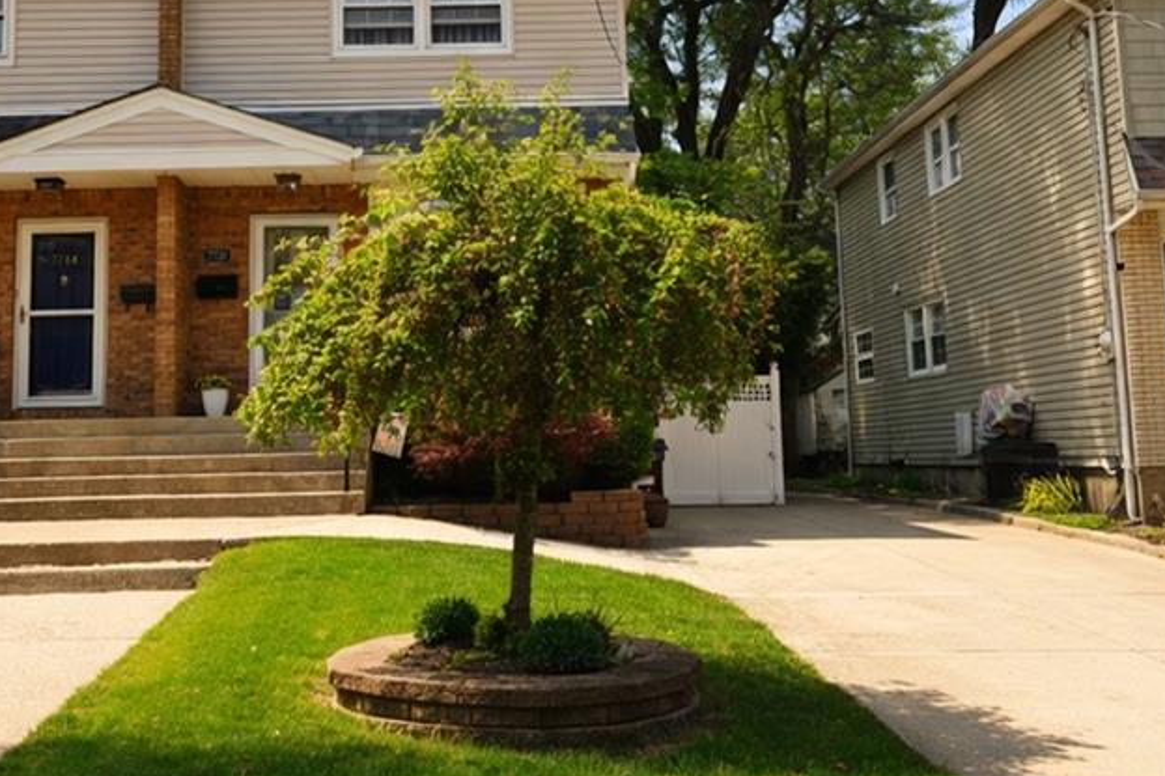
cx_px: 500
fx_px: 1353
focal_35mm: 42
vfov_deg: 31.8
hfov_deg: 46.4
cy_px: 269
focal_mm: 25.5
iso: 100
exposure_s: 1/125
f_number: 8
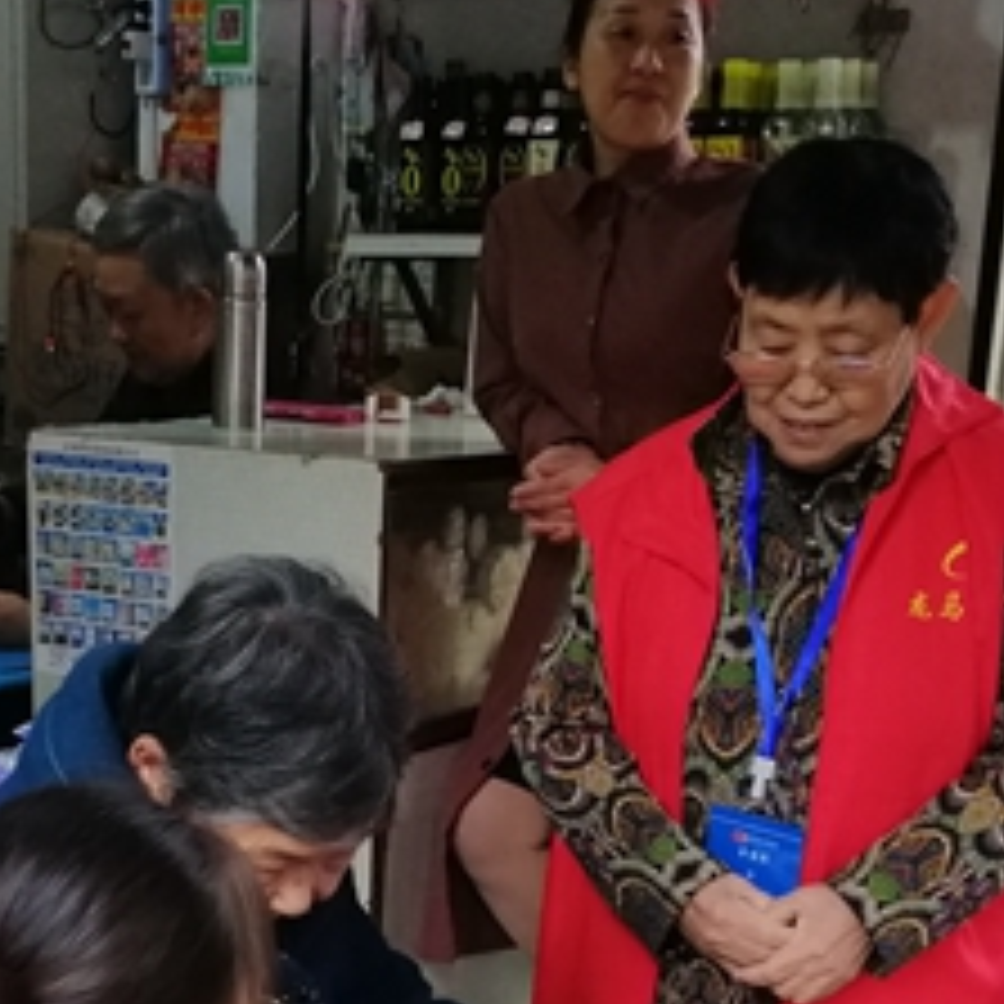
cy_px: 959
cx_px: 351
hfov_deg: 26.0
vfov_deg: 25.1
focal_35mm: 66
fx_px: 2166
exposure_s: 1/100
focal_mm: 3.81
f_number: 2.2
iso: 200
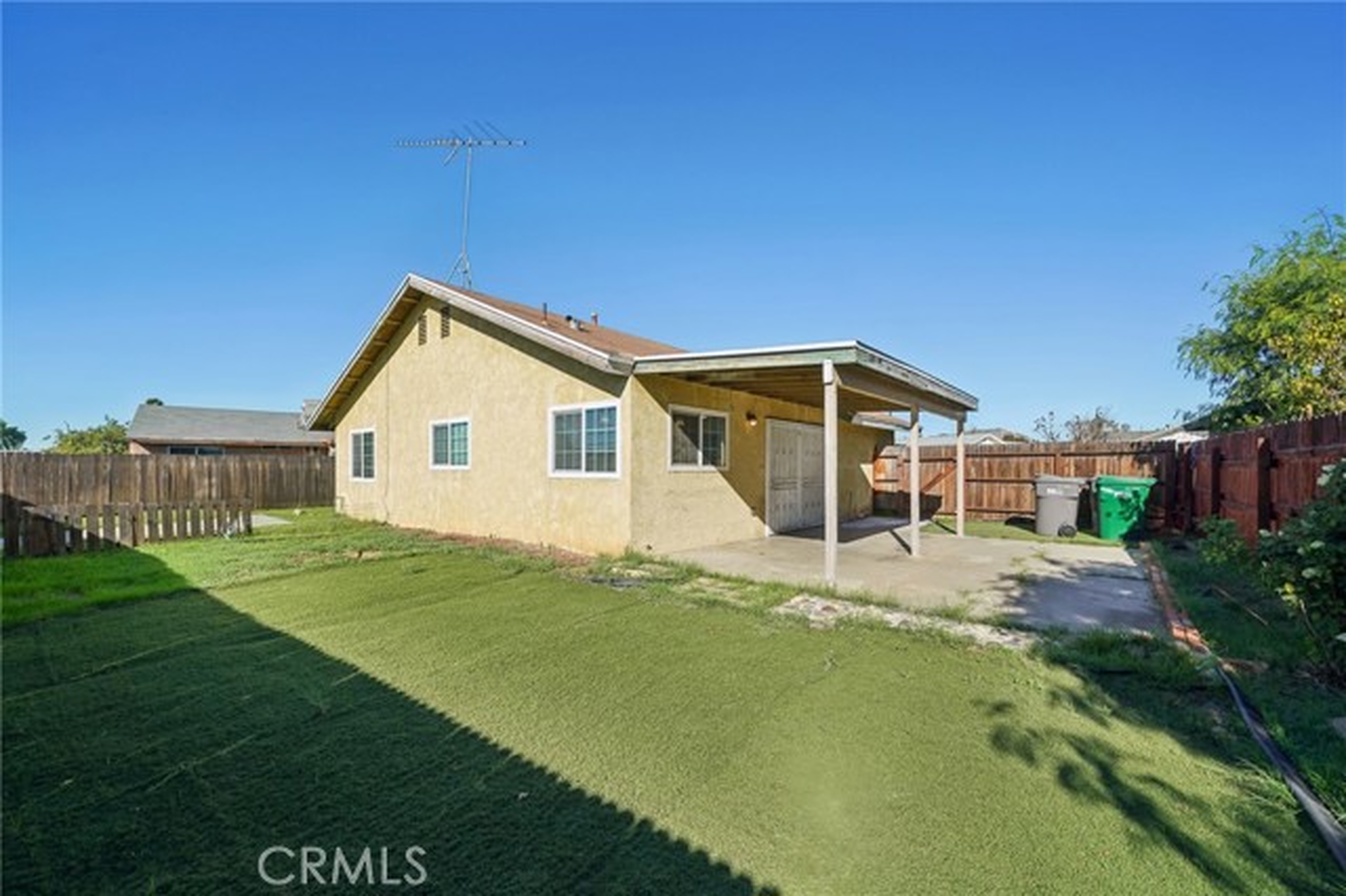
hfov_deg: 108.4
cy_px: 448
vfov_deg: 85.4
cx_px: 673
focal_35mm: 13
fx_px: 486
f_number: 8
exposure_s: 1/320
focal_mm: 13
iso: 100
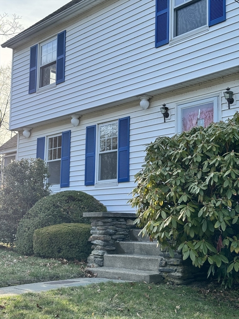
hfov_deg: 30.3
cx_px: 120
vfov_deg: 39.7
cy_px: 160
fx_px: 442
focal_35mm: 48
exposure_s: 1/1027
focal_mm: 6.76
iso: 64
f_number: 1.78
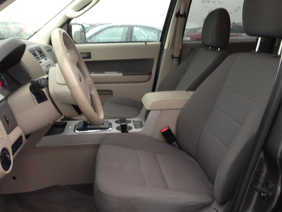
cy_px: 106
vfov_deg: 42.9
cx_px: 141
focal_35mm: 33
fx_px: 269
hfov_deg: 55.4
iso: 50
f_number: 2.4
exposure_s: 1/20
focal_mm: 4.13
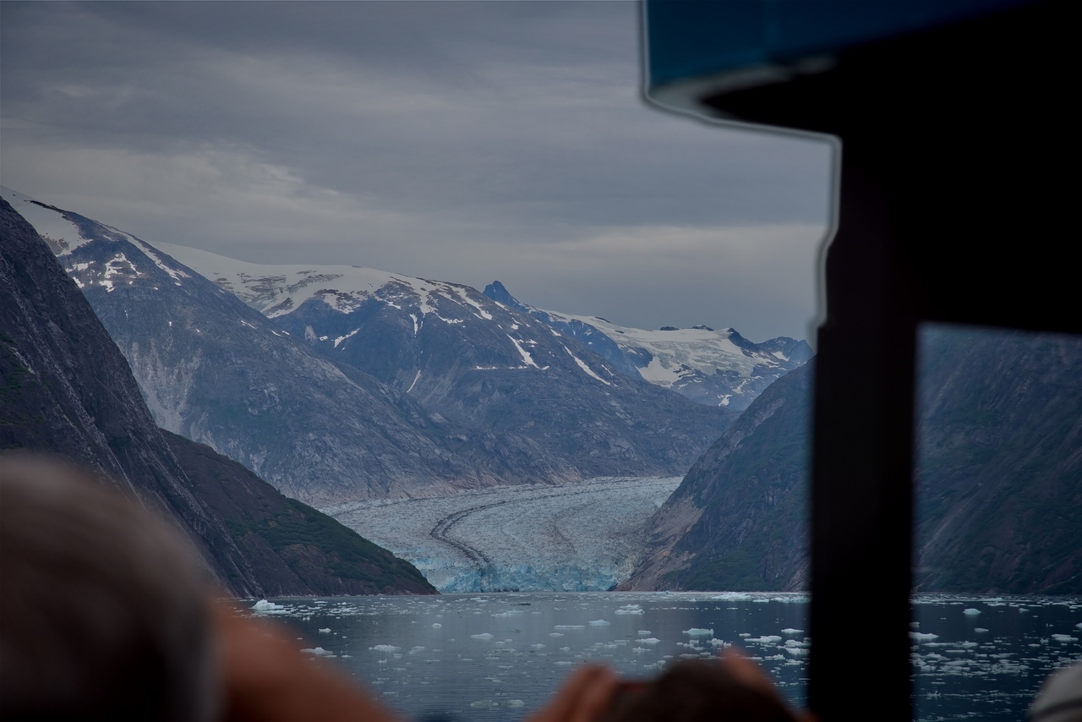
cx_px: 541
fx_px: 3607
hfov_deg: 17.1
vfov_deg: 11.4
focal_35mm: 120
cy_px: 361
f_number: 9
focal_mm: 120
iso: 100
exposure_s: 1/320
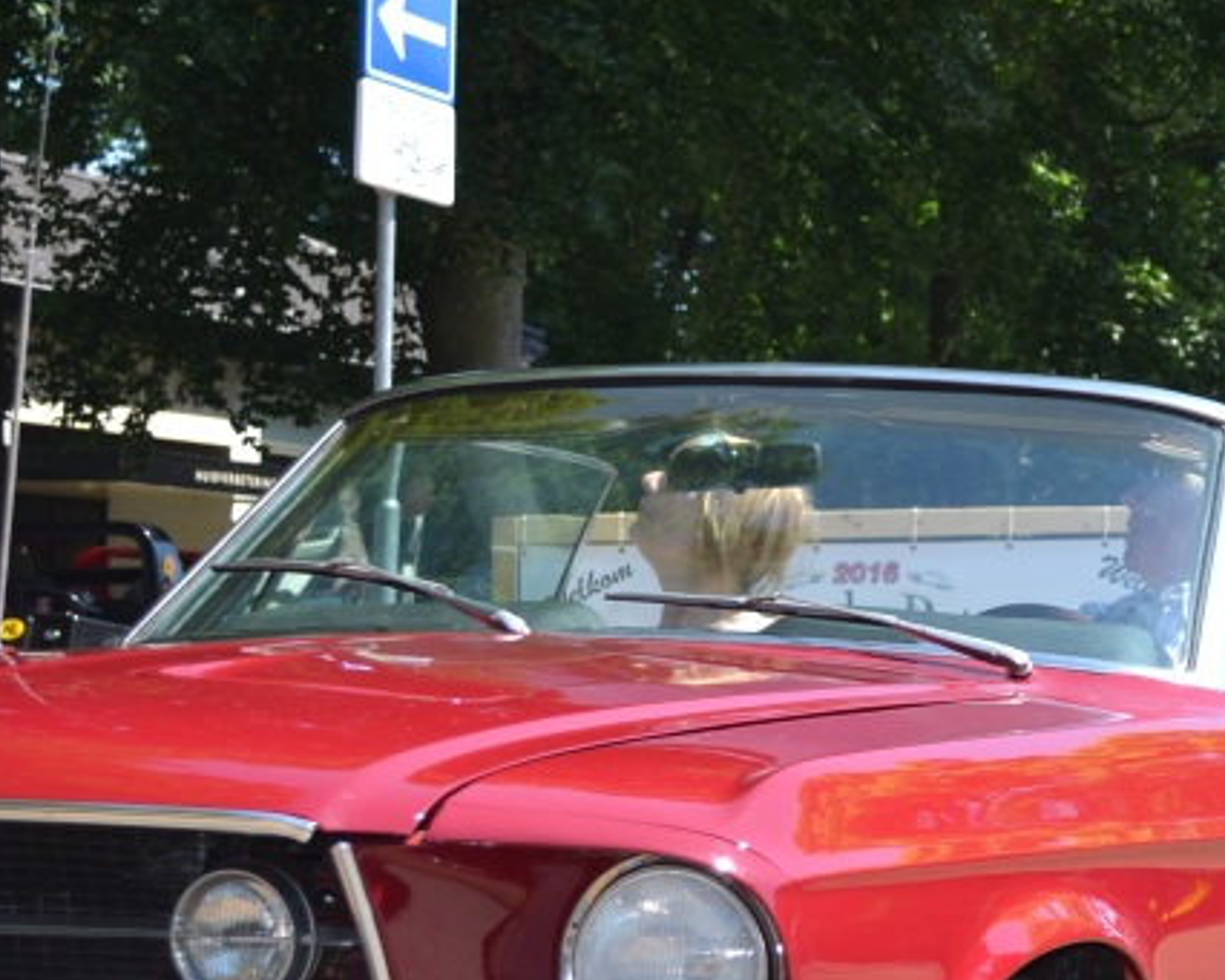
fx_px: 4315
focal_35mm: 119
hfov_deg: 15.7
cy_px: 631
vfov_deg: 13.0
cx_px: 1320
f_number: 5.6
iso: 100
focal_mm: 36
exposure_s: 1/200
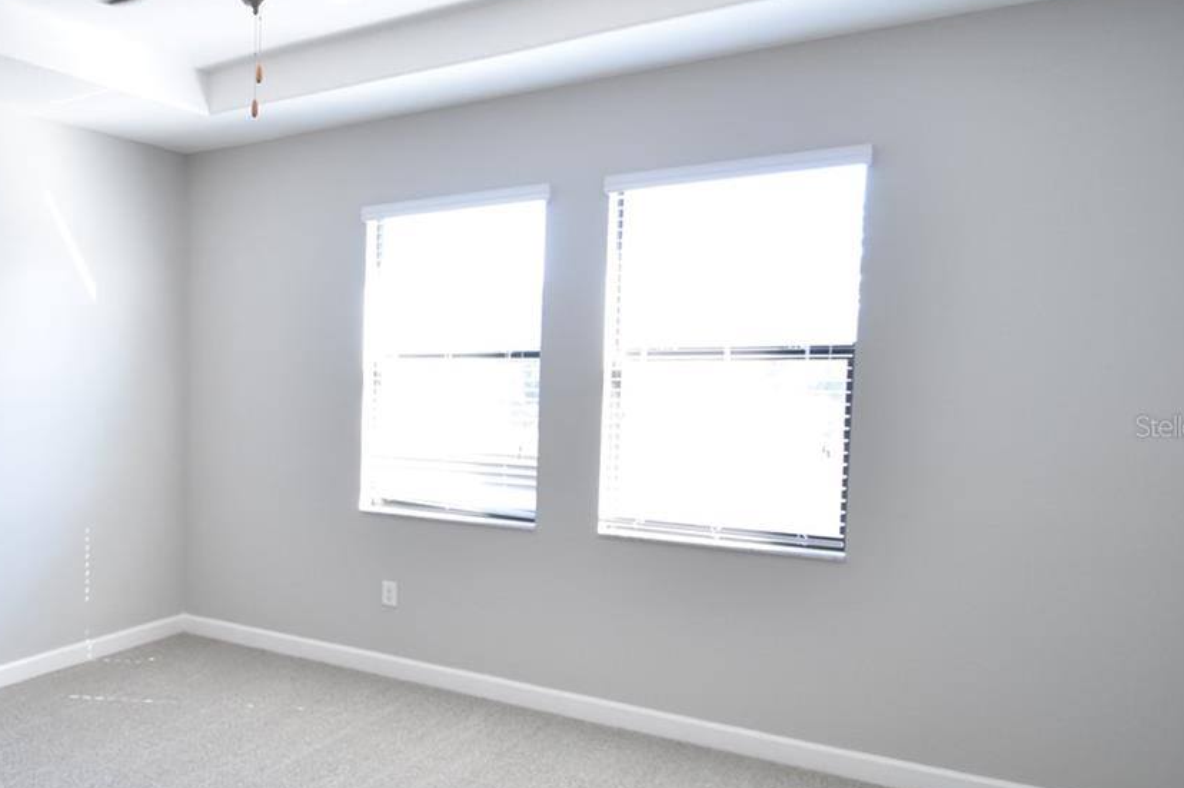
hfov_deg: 55.3
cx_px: 119
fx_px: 953
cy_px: 426
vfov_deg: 44.9
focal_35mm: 29
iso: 800
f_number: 3.5
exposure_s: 1/125
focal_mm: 10
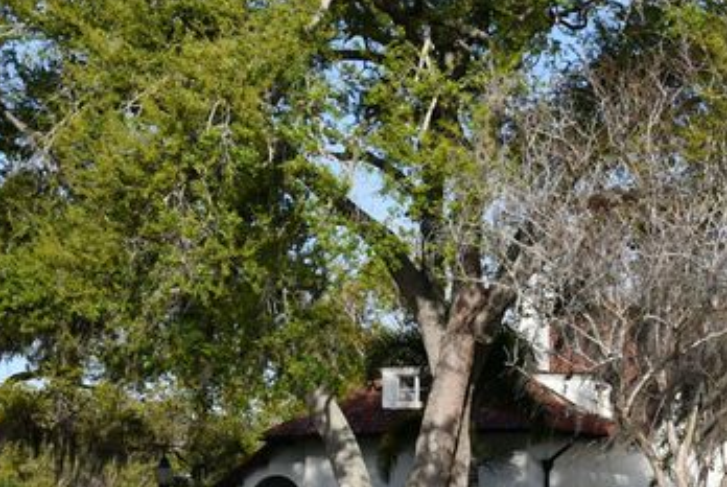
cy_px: 435
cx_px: 639
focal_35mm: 103
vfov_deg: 13.2
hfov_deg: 19.5
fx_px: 2083
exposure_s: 1/250
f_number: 8
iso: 100
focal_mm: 28
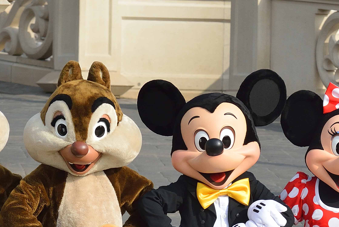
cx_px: 291
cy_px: 156
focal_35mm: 561
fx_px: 5284
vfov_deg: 2.5
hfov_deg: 3.7
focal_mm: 170
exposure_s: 1/1000
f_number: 7.1
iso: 640
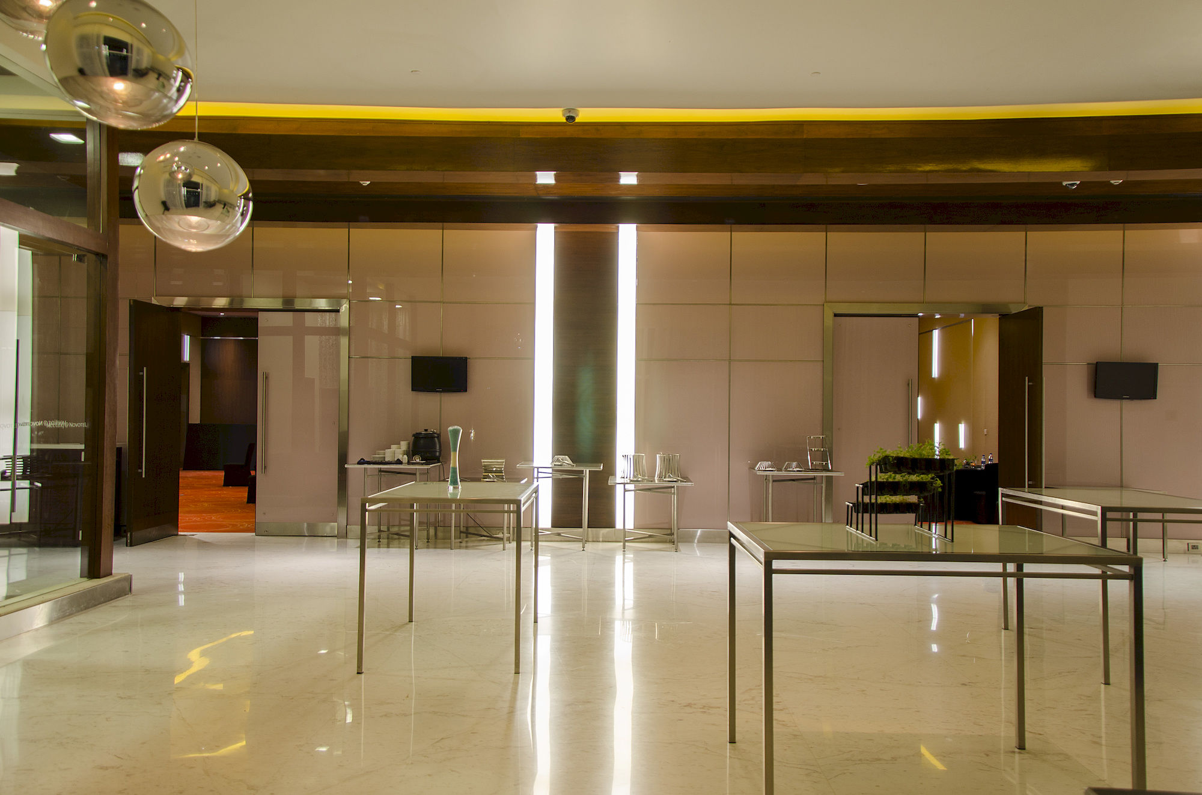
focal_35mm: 27
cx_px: 601
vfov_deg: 47.7
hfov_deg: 67.5
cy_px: 398
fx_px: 899
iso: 100
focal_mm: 18
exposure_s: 1/2.5
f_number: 3.5
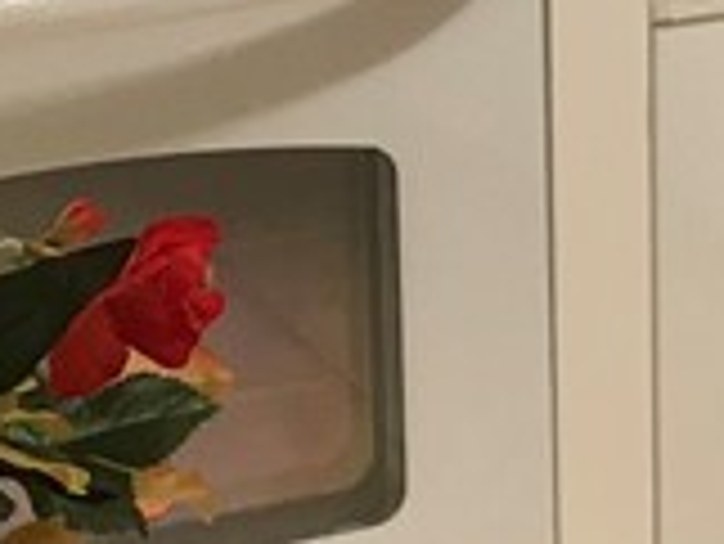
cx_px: 391
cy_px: -189
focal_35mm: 178
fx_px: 3726
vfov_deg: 8.2
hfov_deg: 11.1
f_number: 1.8
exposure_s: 1/20
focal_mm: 3.99
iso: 40
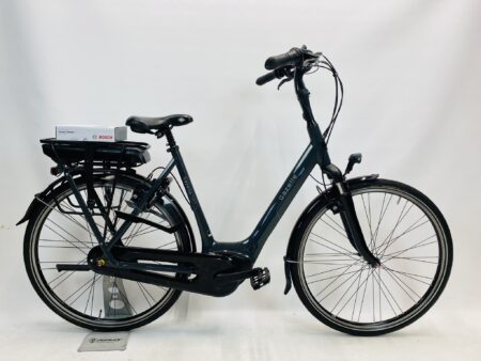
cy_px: 180
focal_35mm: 26
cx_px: 240
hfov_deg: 67.3
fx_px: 361
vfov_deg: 53.1
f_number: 1.8
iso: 50
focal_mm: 4.25
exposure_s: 1/100
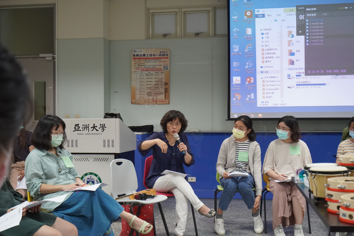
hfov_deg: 37.9
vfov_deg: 25.8
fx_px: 516
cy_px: 118
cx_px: 177
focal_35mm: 52
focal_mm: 35
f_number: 4
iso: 2500
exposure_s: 1/160
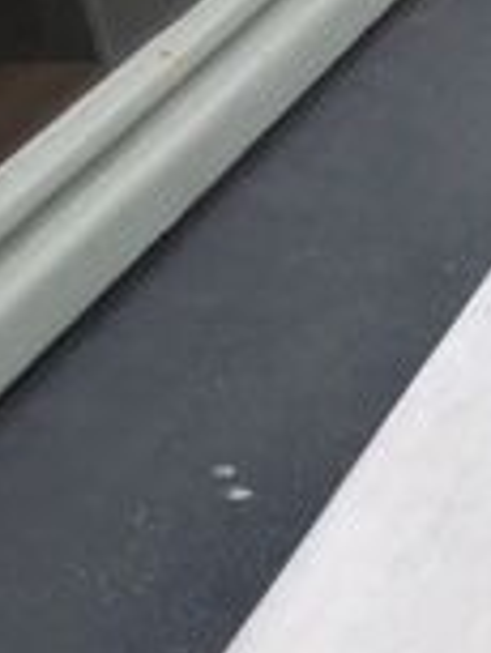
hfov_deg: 11.2
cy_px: 1076
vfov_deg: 14.7
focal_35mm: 121
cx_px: 939
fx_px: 2285
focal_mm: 4.15
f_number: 2.2
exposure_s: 1/950
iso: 25
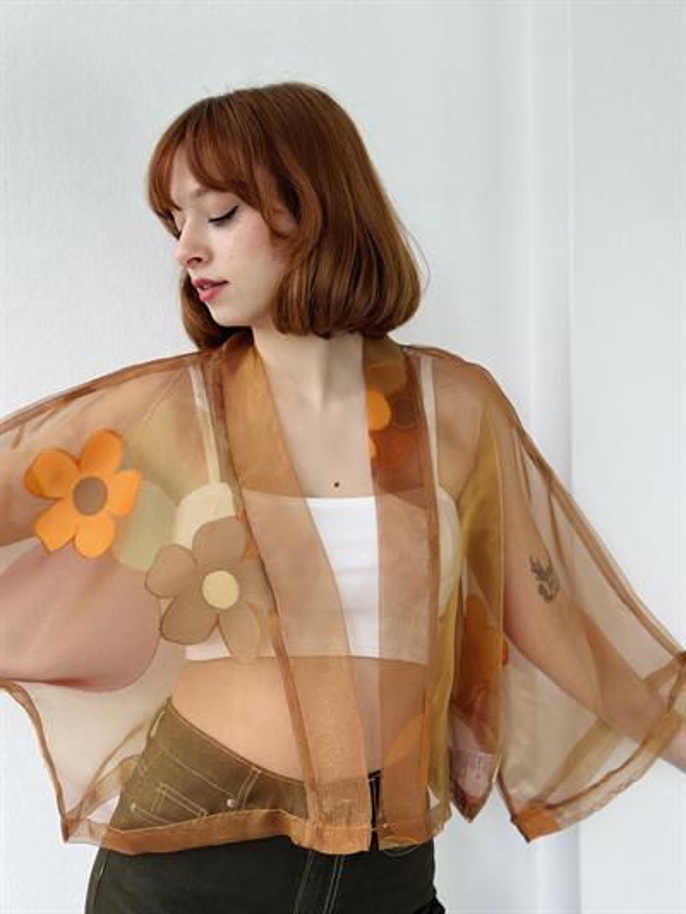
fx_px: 1268
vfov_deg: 39.6
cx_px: 343
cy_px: 457
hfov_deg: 30.3
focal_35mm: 48
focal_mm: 6.86
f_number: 1.78
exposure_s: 1/246
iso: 80
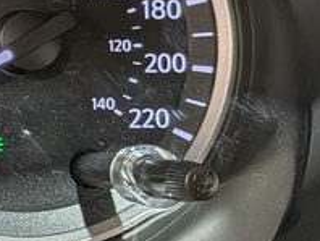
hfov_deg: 13.6
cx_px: -320
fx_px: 1148
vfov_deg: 11.9
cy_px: 45
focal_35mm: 124
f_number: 1.7
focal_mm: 4.53
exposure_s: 1/50
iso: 43
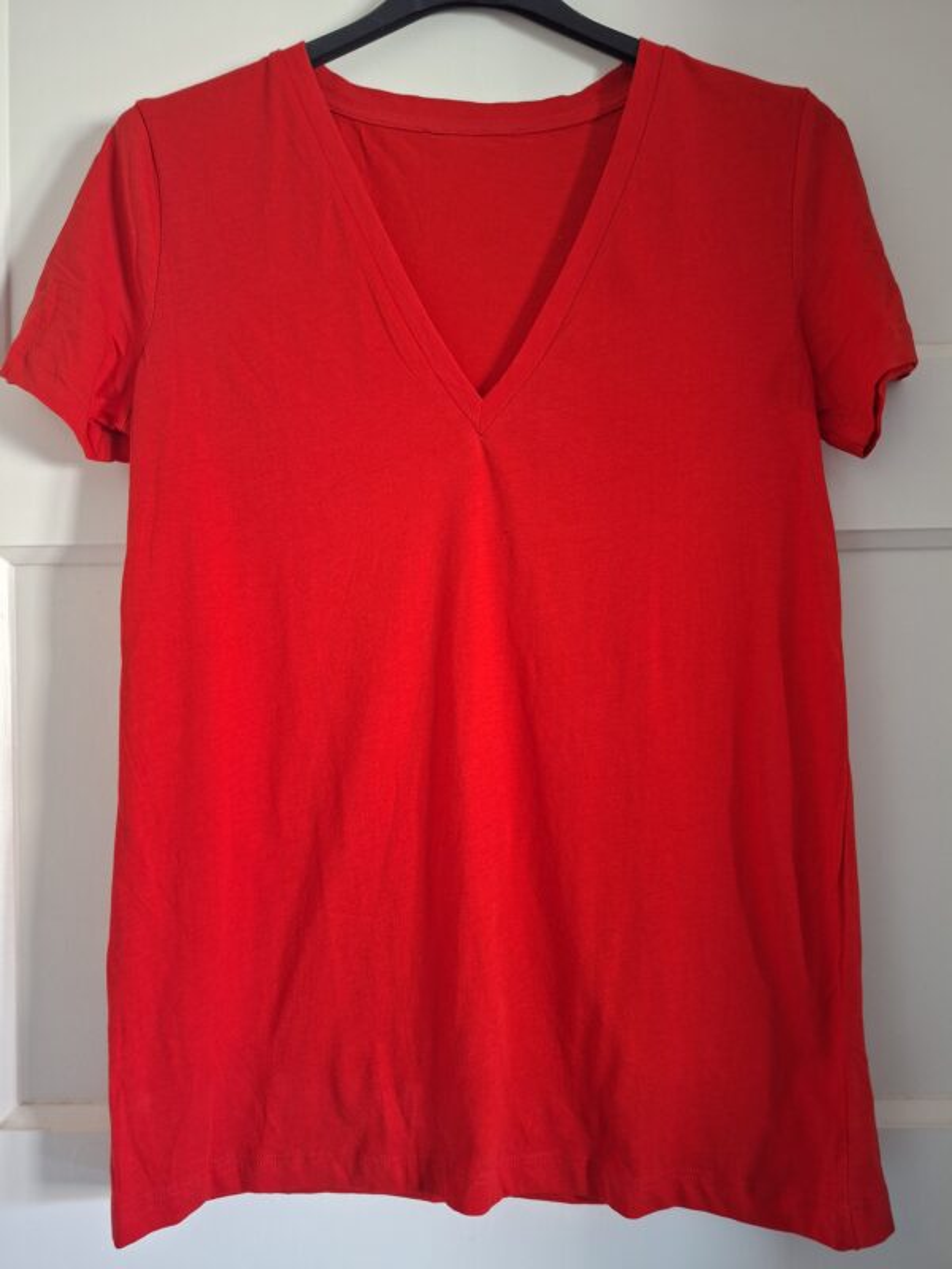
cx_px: 476
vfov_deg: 73.9
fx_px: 843
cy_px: 634
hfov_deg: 58.9
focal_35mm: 23
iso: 400
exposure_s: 1/33
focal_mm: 5.54
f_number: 1.8
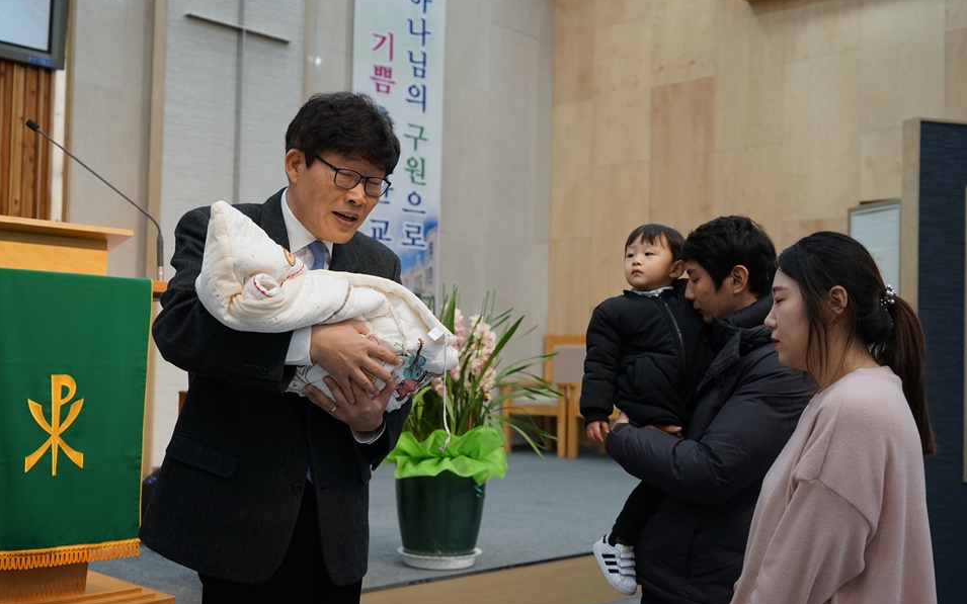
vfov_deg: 31.2
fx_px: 1081
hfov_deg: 48.2
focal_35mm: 41
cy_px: 318
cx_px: 483
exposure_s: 1/160
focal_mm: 40
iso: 800
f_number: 4
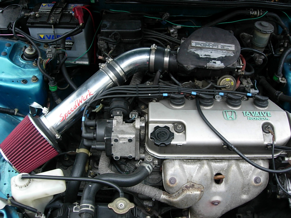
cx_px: 146
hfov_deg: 49.0
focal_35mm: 38
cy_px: 109
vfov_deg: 37.7
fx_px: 319
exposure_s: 1/20.7
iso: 64
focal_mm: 7.8
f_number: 2.8
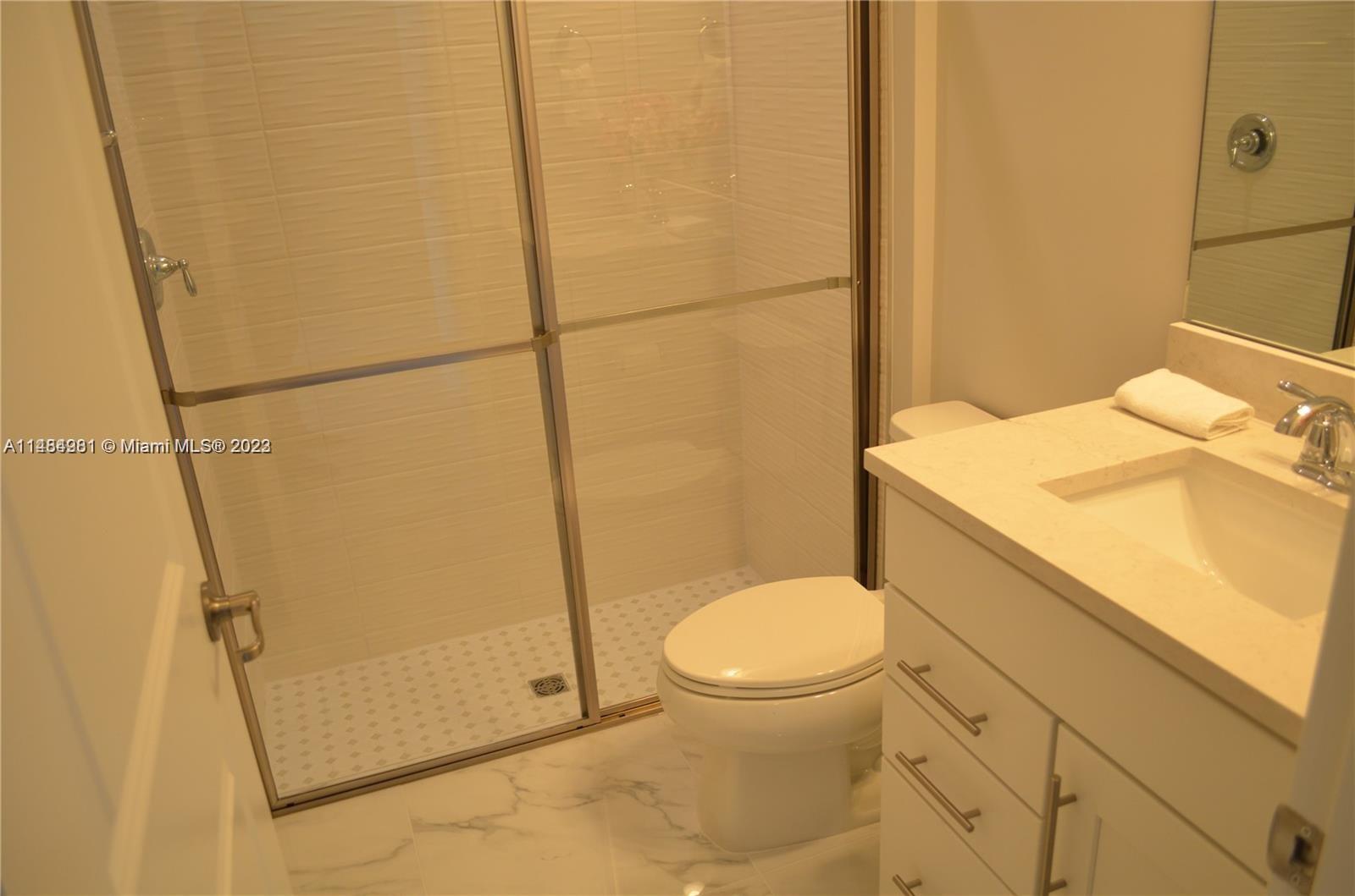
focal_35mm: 27
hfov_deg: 67.5
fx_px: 1014
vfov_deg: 47.7
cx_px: 678
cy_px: 448
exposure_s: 1/60
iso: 400
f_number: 4
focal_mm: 18
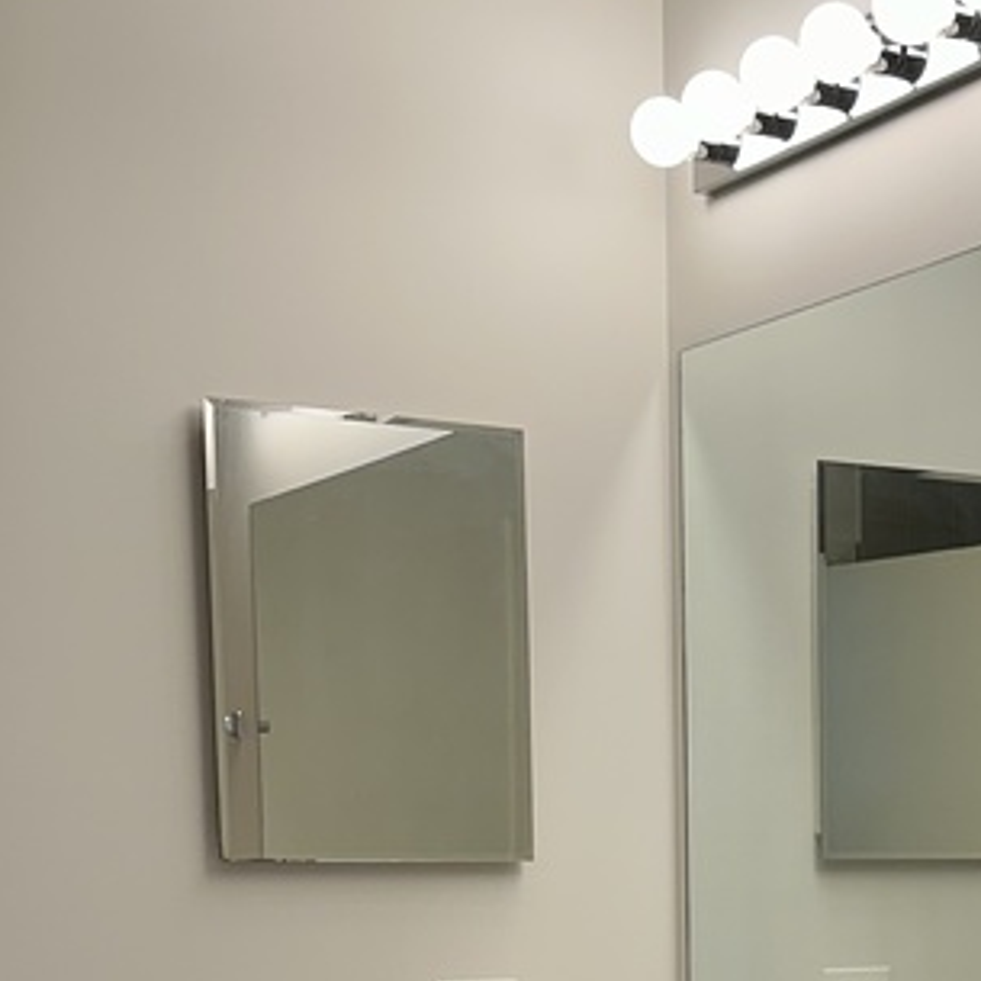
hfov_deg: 22.3
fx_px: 2405
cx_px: 958
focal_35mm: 75
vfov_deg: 21.8
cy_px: 1077
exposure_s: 1/120
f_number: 1.78
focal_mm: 6.86
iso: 64
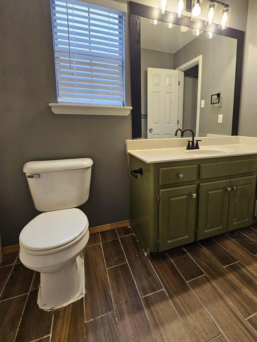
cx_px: 148
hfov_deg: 77.6
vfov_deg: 94.0
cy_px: 150
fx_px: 158
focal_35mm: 16
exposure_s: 1/60
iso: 100
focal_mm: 2.2
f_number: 2.2
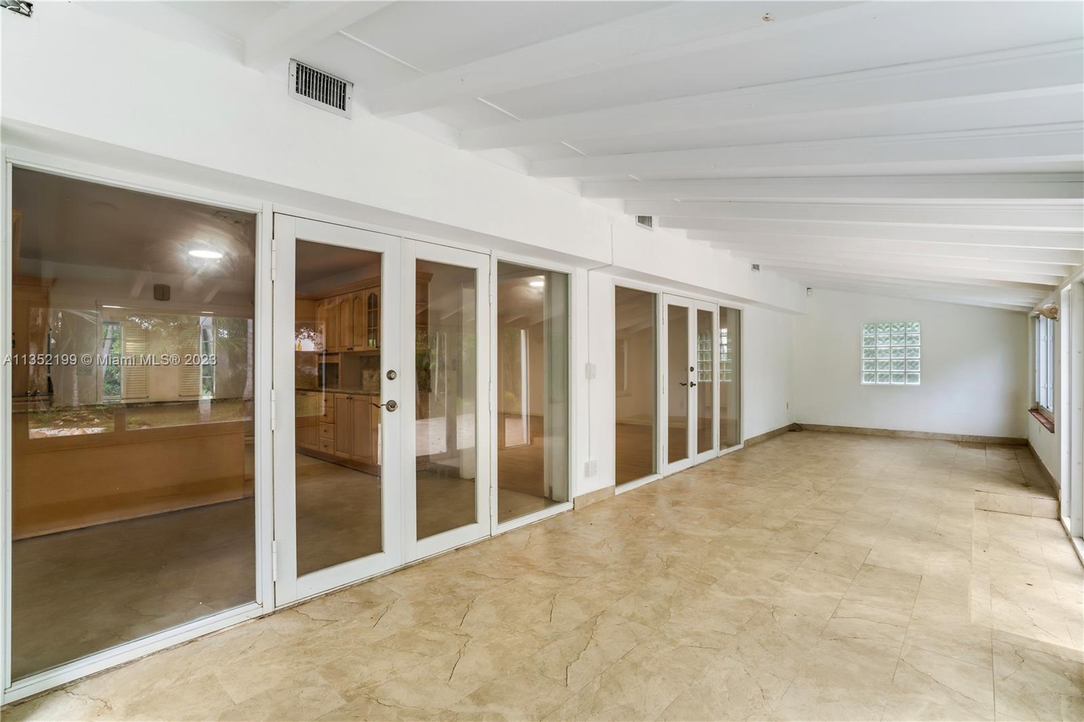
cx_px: 542
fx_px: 482
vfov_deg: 73.7
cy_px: 361
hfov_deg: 96.7
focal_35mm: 16
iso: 100
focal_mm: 16
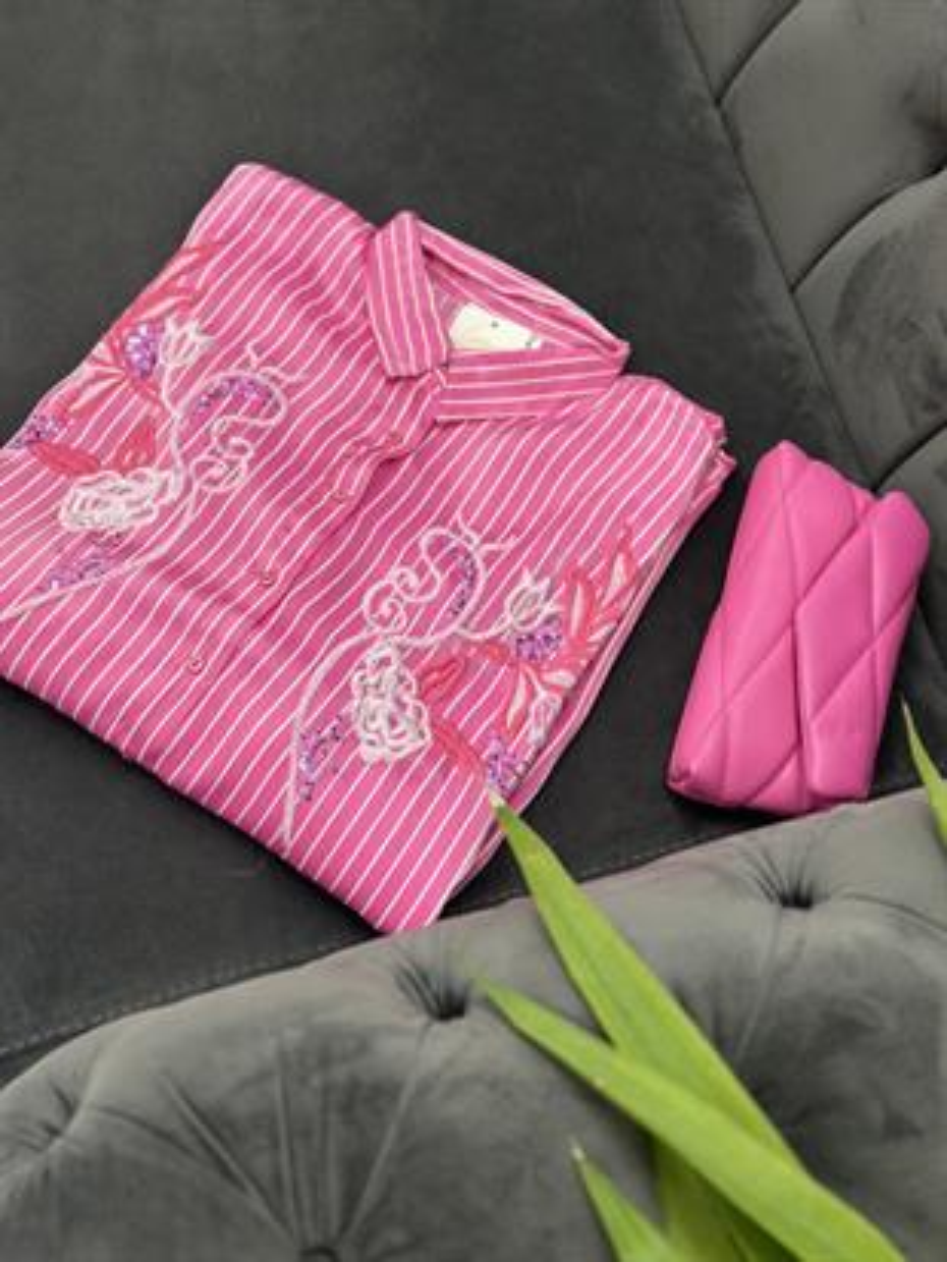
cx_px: 474
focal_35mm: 48
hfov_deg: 30.3
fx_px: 1750
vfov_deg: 39.6
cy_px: 631
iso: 64
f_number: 1.78
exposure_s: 1/50
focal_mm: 6.86
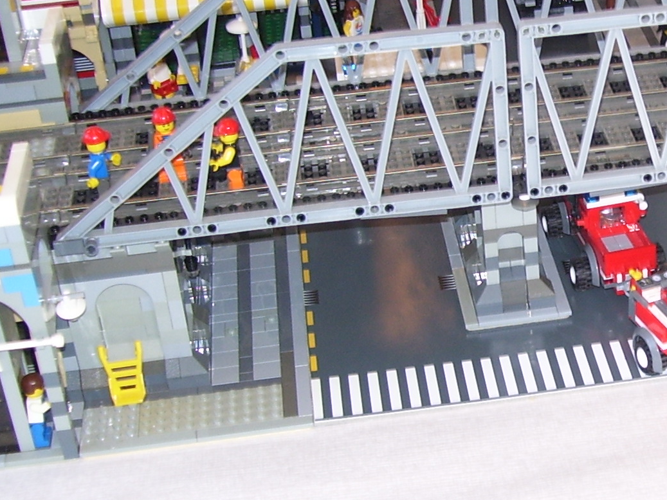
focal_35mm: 80
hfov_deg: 23.7
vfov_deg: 18.4
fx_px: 1542
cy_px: 276
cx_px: 616
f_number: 2.7
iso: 80
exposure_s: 1/90
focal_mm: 6
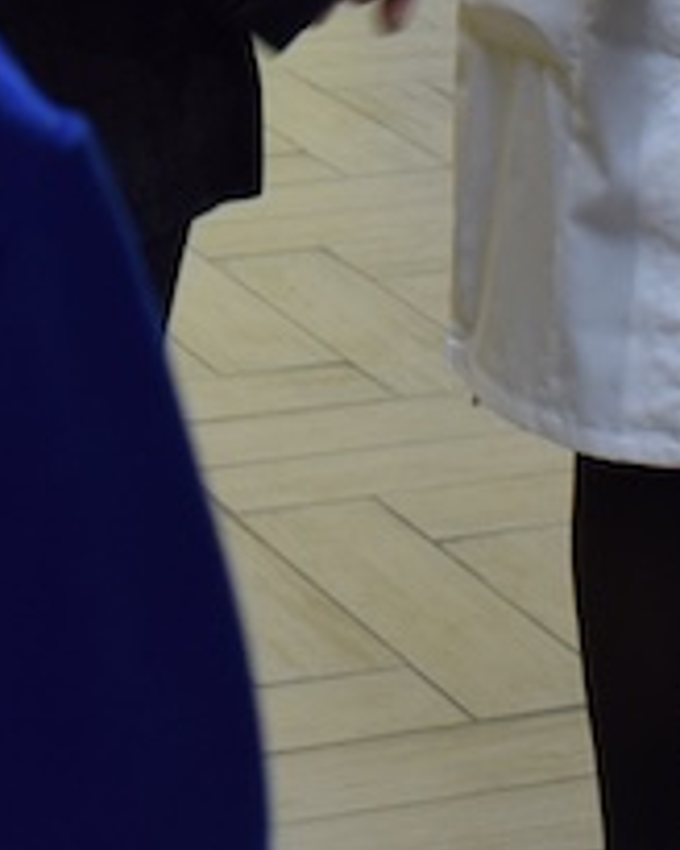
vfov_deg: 10.0
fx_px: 4553
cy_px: -742
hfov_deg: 8.5
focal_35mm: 181
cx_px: 12
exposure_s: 1/50
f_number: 4.5
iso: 400
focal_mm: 22
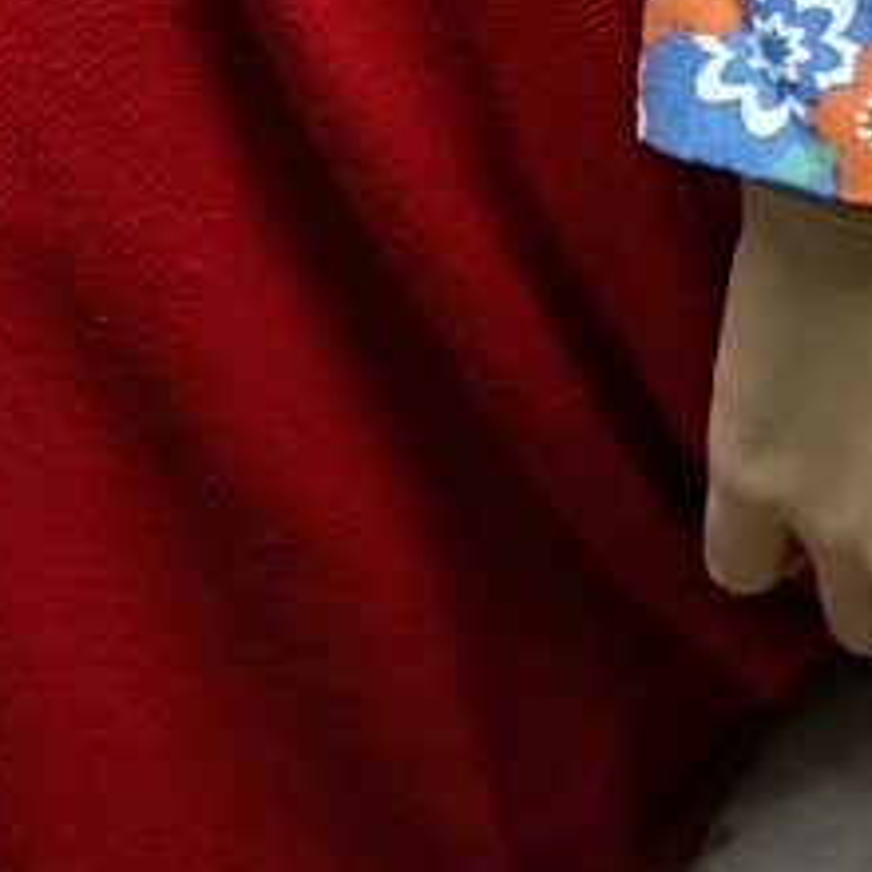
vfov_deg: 12.6
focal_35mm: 139
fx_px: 3961
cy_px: 317
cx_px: 2105
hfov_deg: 10.7
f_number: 1.8
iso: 64
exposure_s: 1/100
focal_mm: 3.95
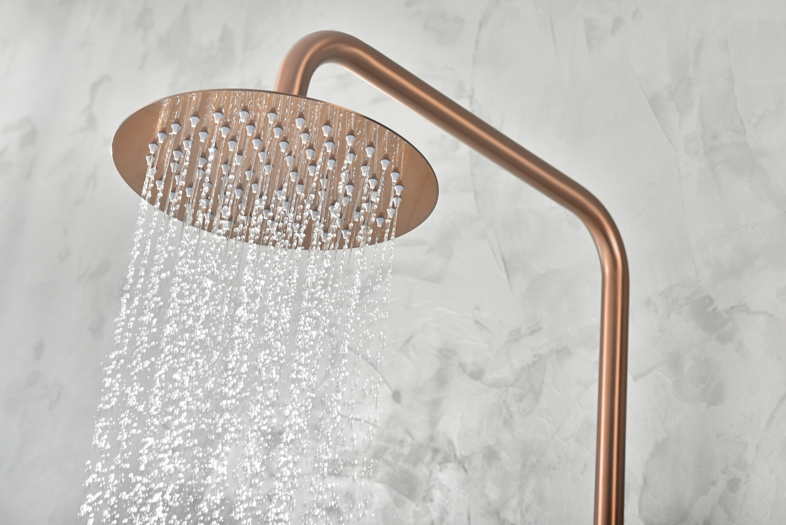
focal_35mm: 70
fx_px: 1529
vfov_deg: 19.5
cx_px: 393
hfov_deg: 28.8
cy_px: 262
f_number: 11
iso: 125
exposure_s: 1/160
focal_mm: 70
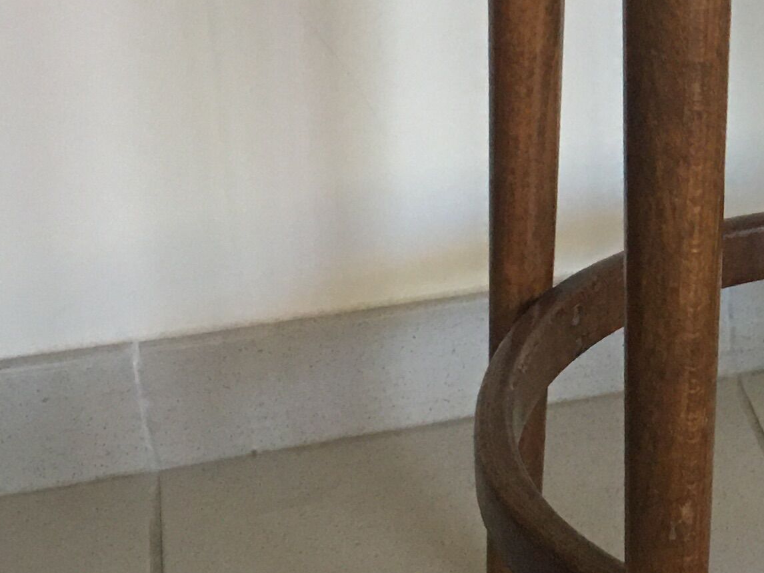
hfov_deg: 18.0
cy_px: 129
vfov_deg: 14.4
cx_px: 992
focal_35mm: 102
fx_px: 2252
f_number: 2.2
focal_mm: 4.15
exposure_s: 1/17
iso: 100
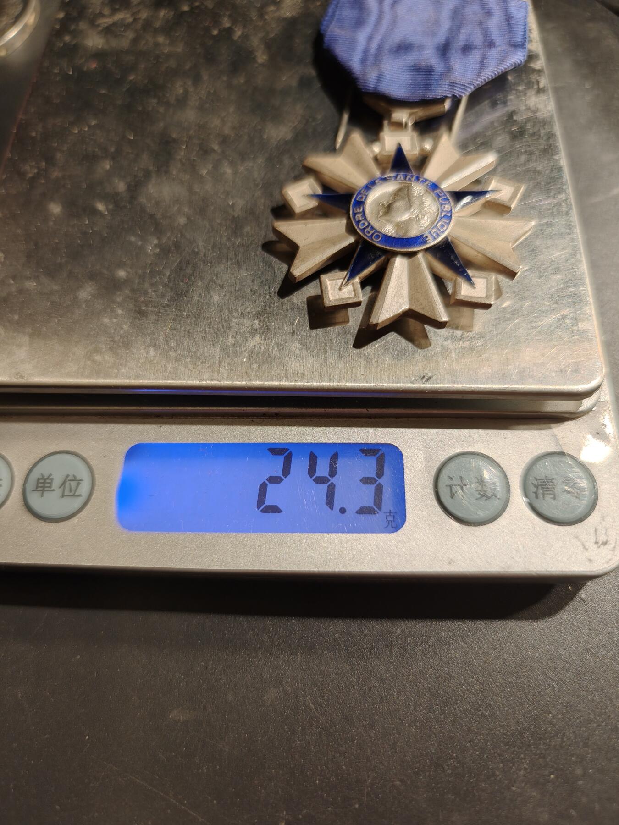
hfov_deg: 58.9
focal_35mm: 23
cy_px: 412
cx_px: 310
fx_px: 548
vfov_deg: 73.9
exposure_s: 1/200
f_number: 1.6
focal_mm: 6.06
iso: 200
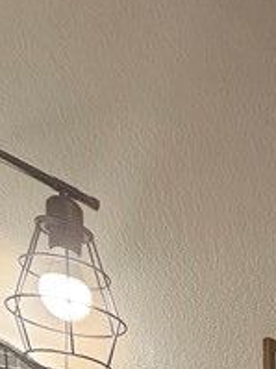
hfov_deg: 17.6
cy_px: 760
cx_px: 500
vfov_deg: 18.1
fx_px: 713
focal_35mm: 67
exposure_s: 1/60
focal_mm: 2.2
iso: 80
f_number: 2.2
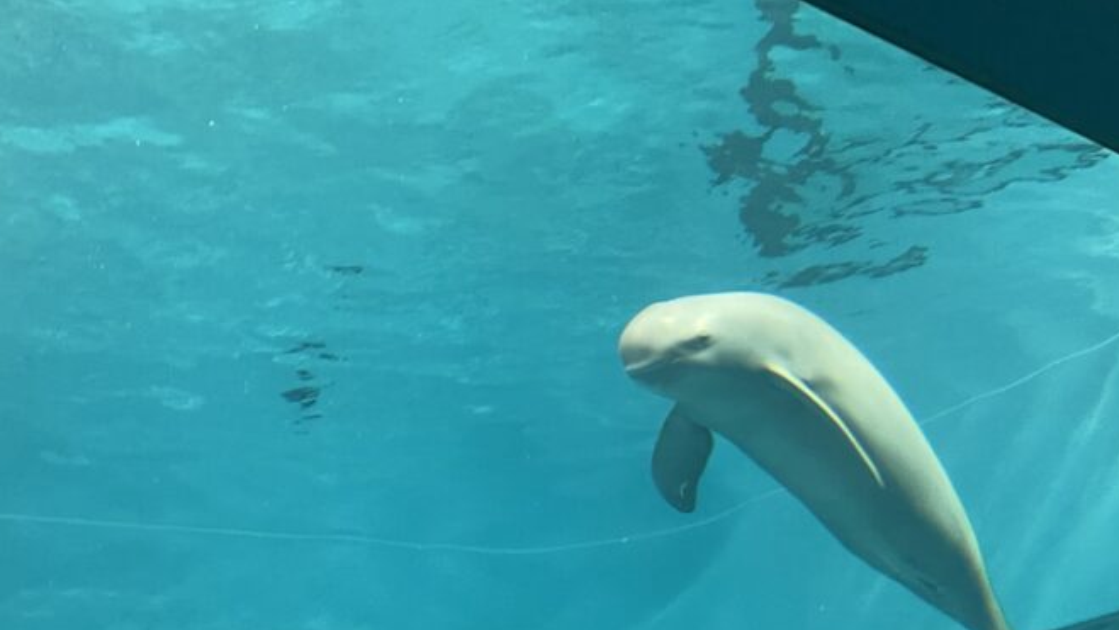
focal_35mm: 44
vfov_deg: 26.7
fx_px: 1306
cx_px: 326
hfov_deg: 45.3
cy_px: 486
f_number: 1.6
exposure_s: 1/60
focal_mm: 4.2
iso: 200
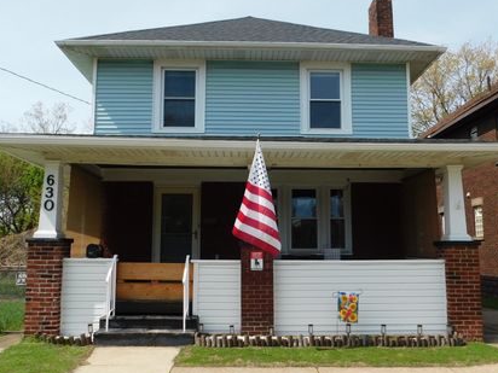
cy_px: 190
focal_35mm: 34
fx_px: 489
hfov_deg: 54.0
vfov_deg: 41.8
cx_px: 255
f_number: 3.2
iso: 125
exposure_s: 1/1250
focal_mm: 4.9
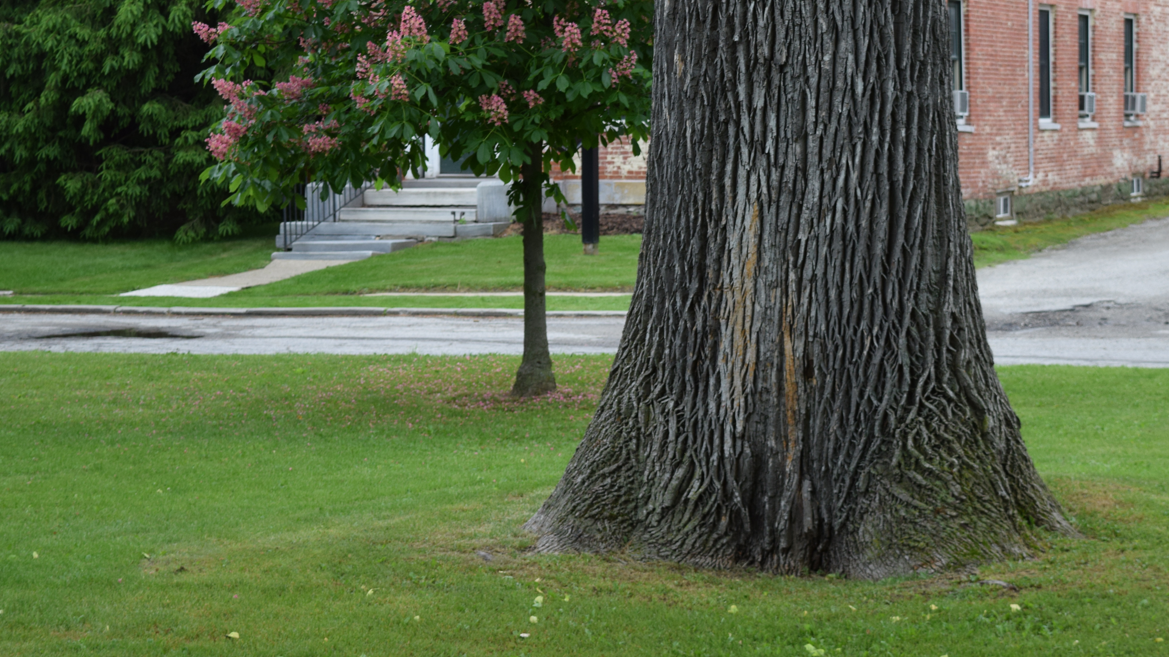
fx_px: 2914
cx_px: 690
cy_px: 176
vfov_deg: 12.8
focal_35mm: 94
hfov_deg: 22.7
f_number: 5.3
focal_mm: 48
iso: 400
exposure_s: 1/80
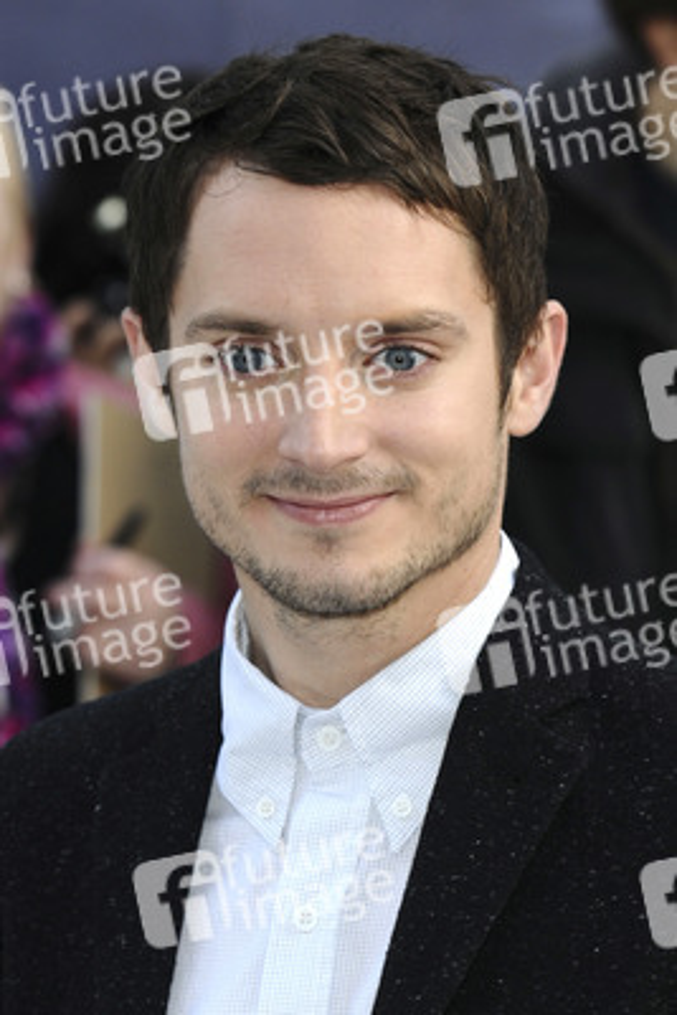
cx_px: 338
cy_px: 508
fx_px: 4227
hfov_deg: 9.2
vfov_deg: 13.7
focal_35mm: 150
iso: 320
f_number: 4.5
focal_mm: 100
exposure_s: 1/200
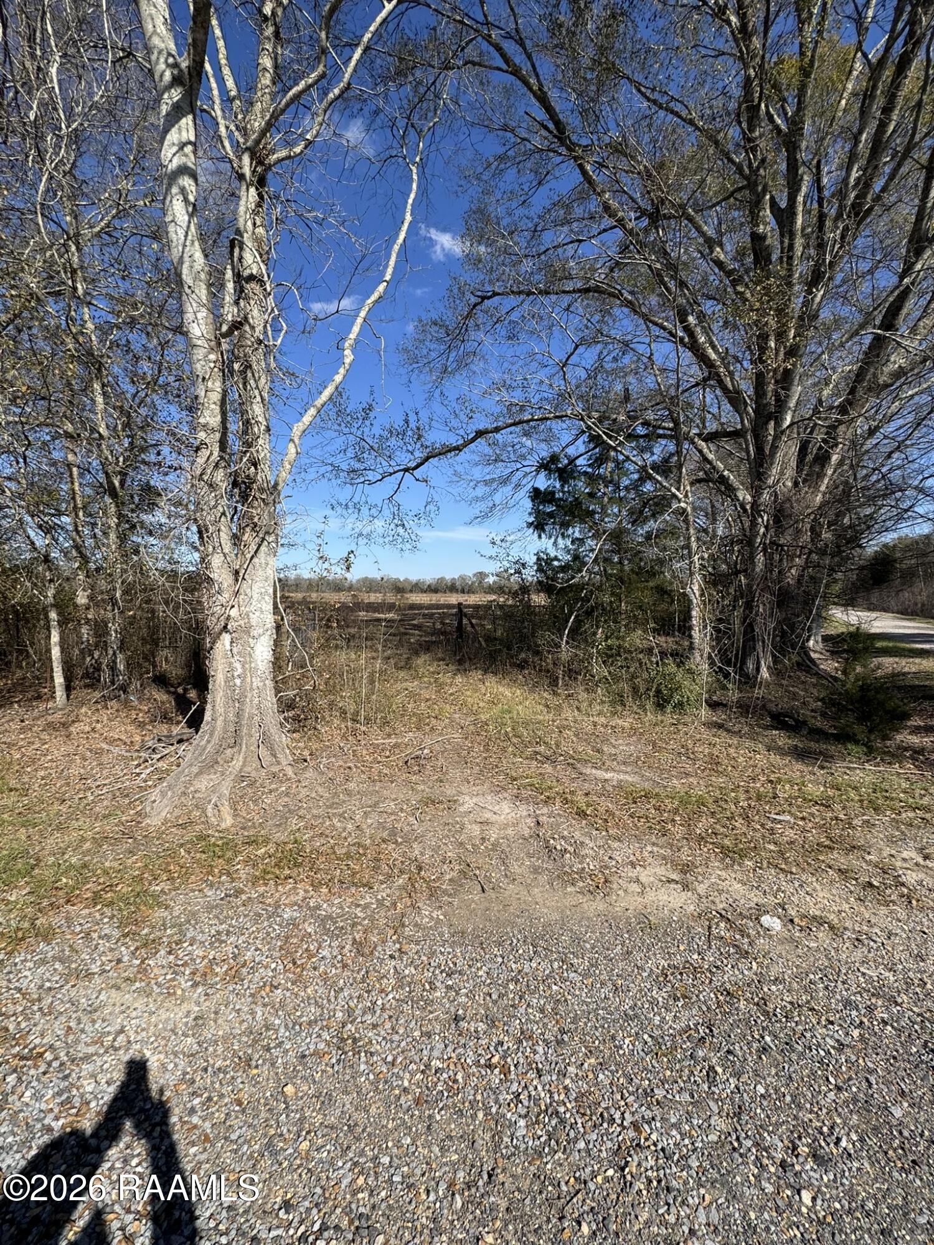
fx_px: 504
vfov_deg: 102.1
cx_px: 467
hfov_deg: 85.7
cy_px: 622
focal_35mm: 14
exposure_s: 1/1748
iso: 50
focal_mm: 2.22
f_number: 2.2
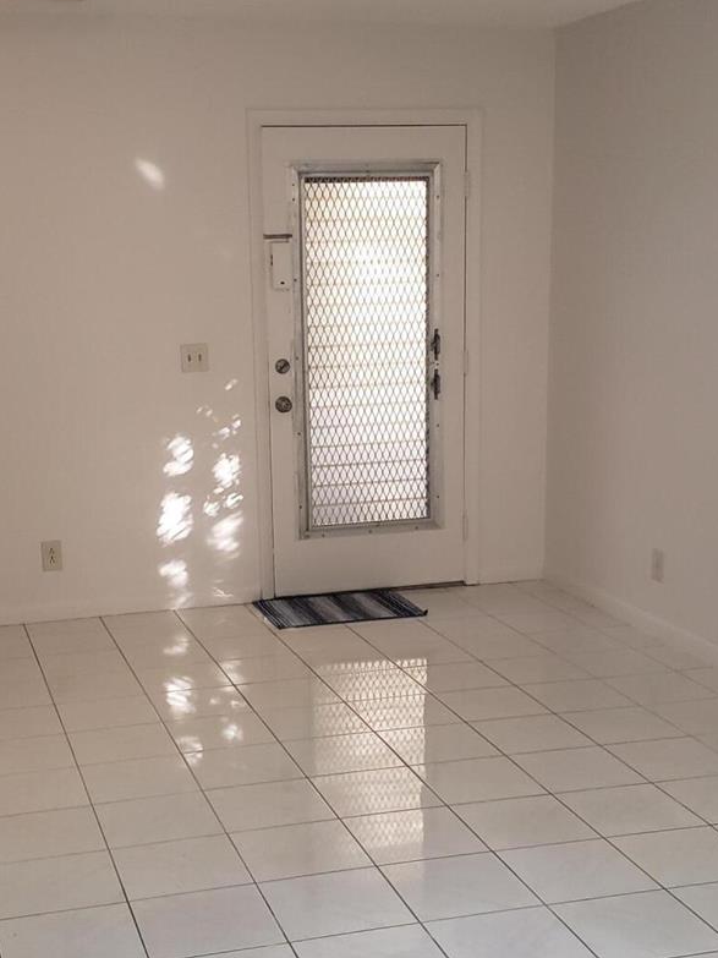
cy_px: 529
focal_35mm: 51
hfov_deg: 28.5
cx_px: 273
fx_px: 1411
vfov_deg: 37.5
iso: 200
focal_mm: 4.3
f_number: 2.4
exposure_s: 1/60
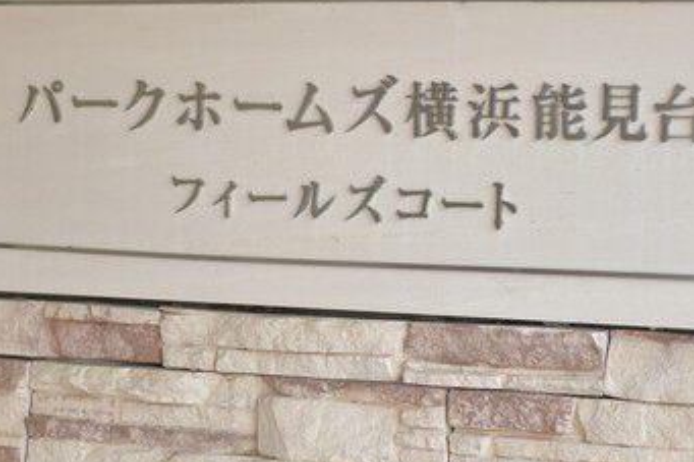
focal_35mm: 109
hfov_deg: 18.8
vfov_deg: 12.5
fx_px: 2100
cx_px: 372
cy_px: 137
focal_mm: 62
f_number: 4
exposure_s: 1/320
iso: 400
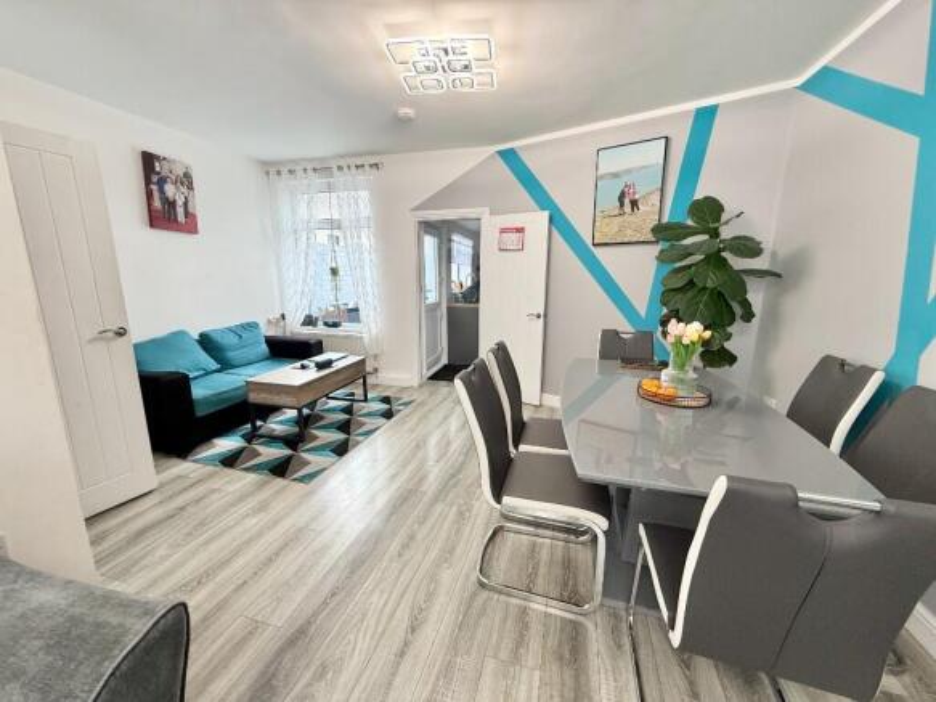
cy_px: 351
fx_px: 378
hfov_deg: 102.1
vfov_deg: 85.7
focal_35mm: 14
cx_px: 468
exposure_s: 1/101
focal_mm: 2.22
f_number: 2.2
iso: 125
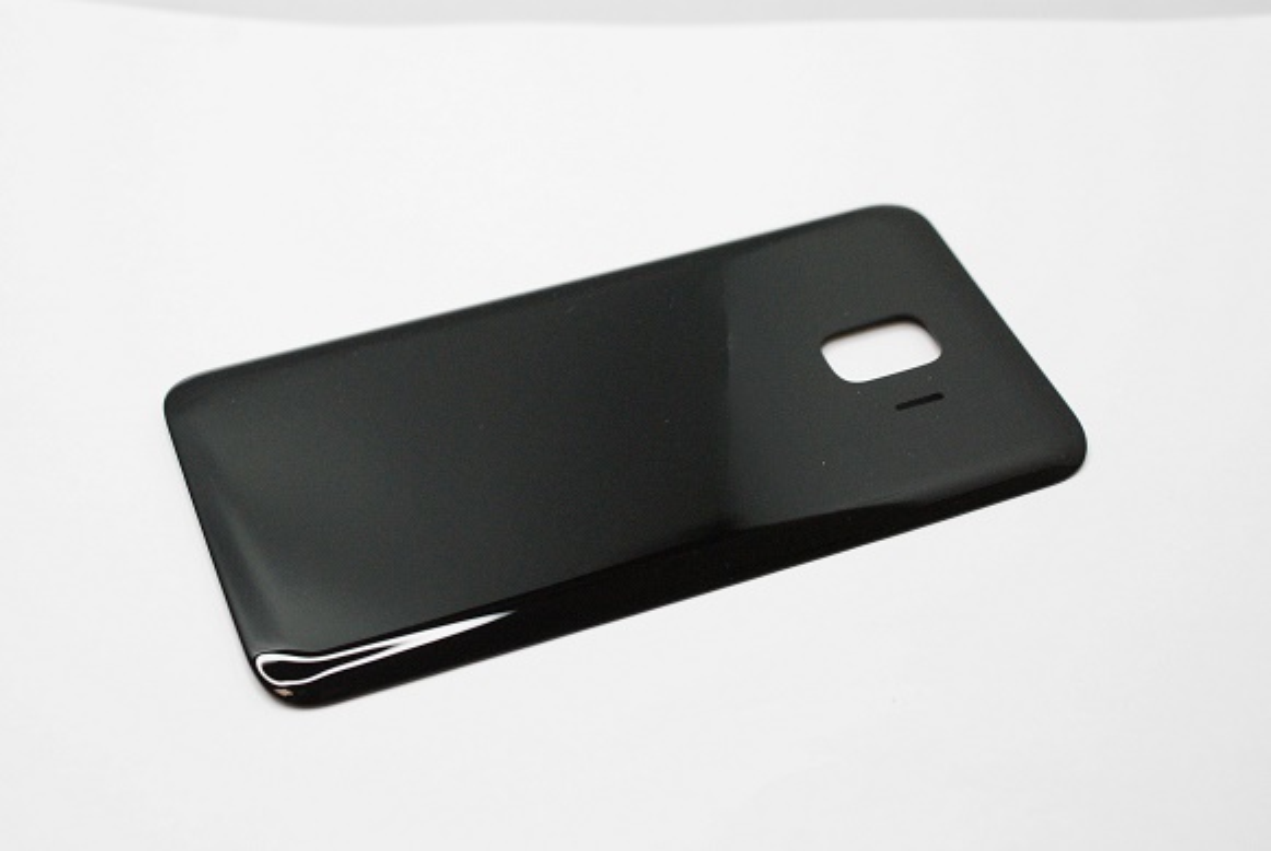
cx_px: 636
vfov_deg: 25.8
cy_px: 426
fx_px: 1856
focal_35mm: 52
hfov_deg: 37.8
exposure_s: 1/320
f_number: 5.6
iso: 1600
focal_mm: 35
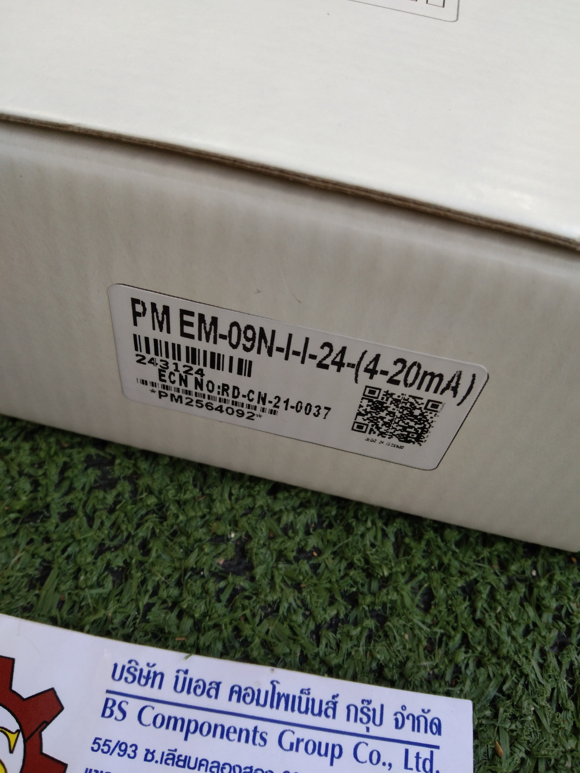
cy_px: 386
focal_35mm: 30
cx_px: 290
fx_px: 670
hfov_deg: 46.8
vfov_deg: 60.0
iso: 144
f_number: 2.2
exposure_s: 1/100
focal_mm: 3.65
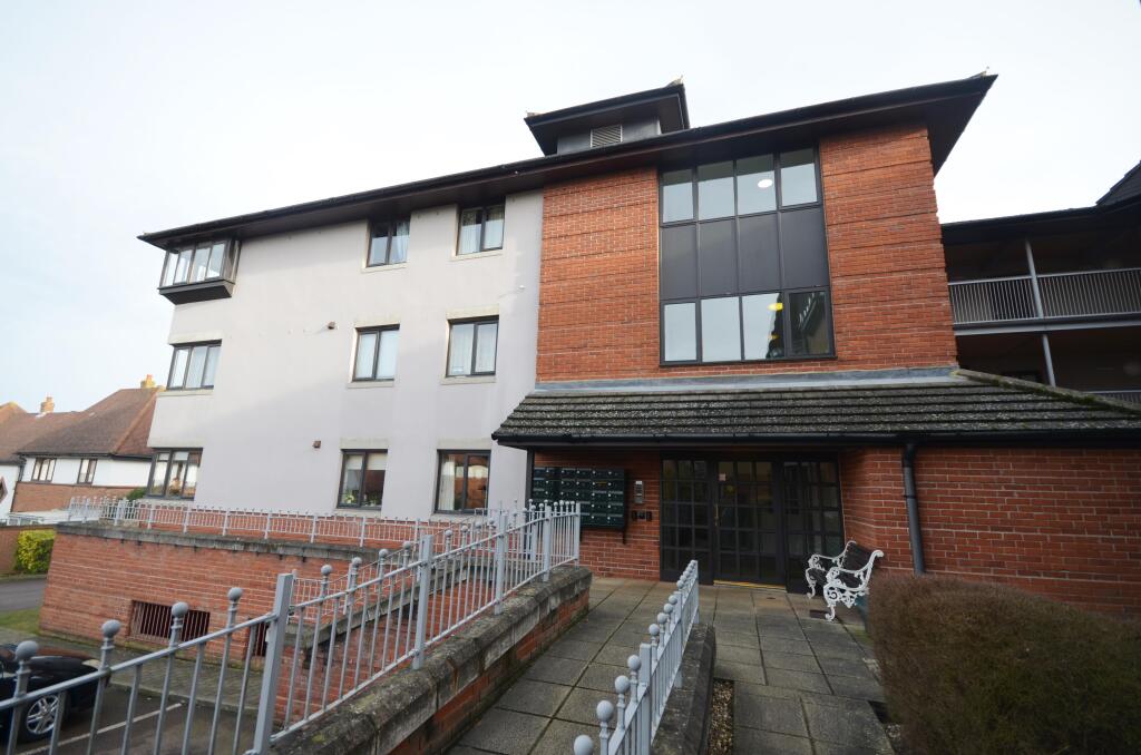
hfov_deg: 100.5
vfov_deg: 77.1
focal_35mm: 15
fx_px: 474
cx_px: 570
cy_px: 378
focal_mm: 10
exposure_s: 1/160
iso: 200
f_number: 6.3
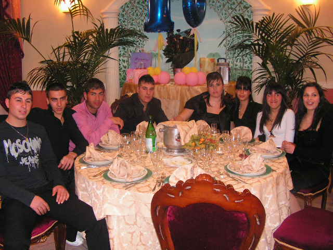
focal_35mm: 36
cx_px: 166
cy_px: 125
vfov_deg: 39.7
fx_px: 346
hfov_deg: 51.4
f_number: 3.2
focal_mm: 6
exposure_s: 1/40
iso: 200
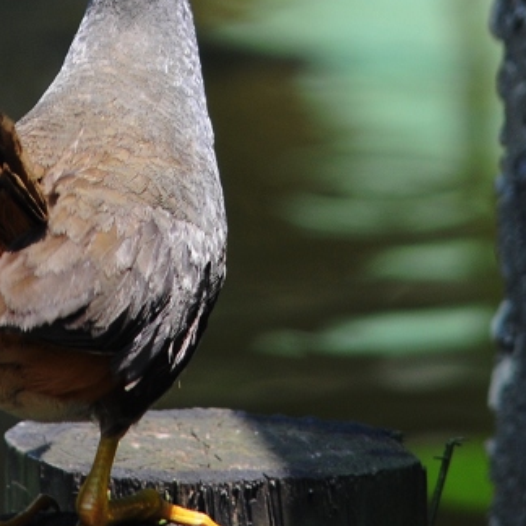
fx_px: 19083
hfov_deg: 1.6
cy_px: -213
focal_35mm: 1110
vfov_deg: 1.6
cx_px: 170
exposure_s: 1/200
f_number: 6.3
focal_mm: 300
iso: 200
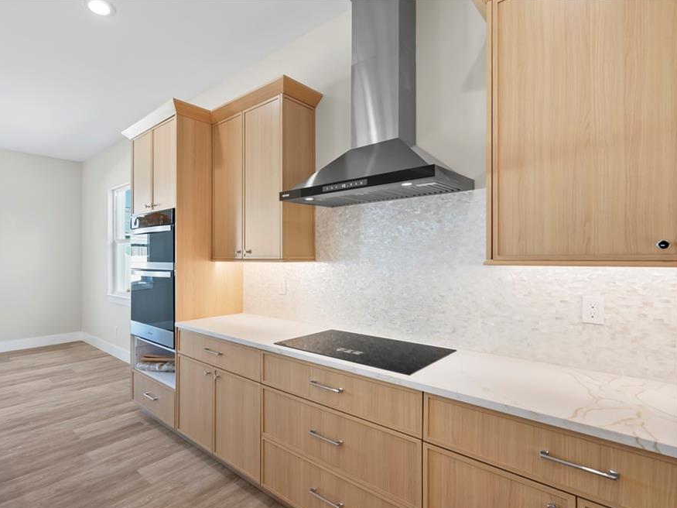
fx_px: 352
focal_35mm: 18
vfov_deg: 71.6
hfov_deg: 87.0
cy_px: 262
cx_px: 283
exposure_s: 1/10
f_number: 8
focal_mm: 16
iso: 1600
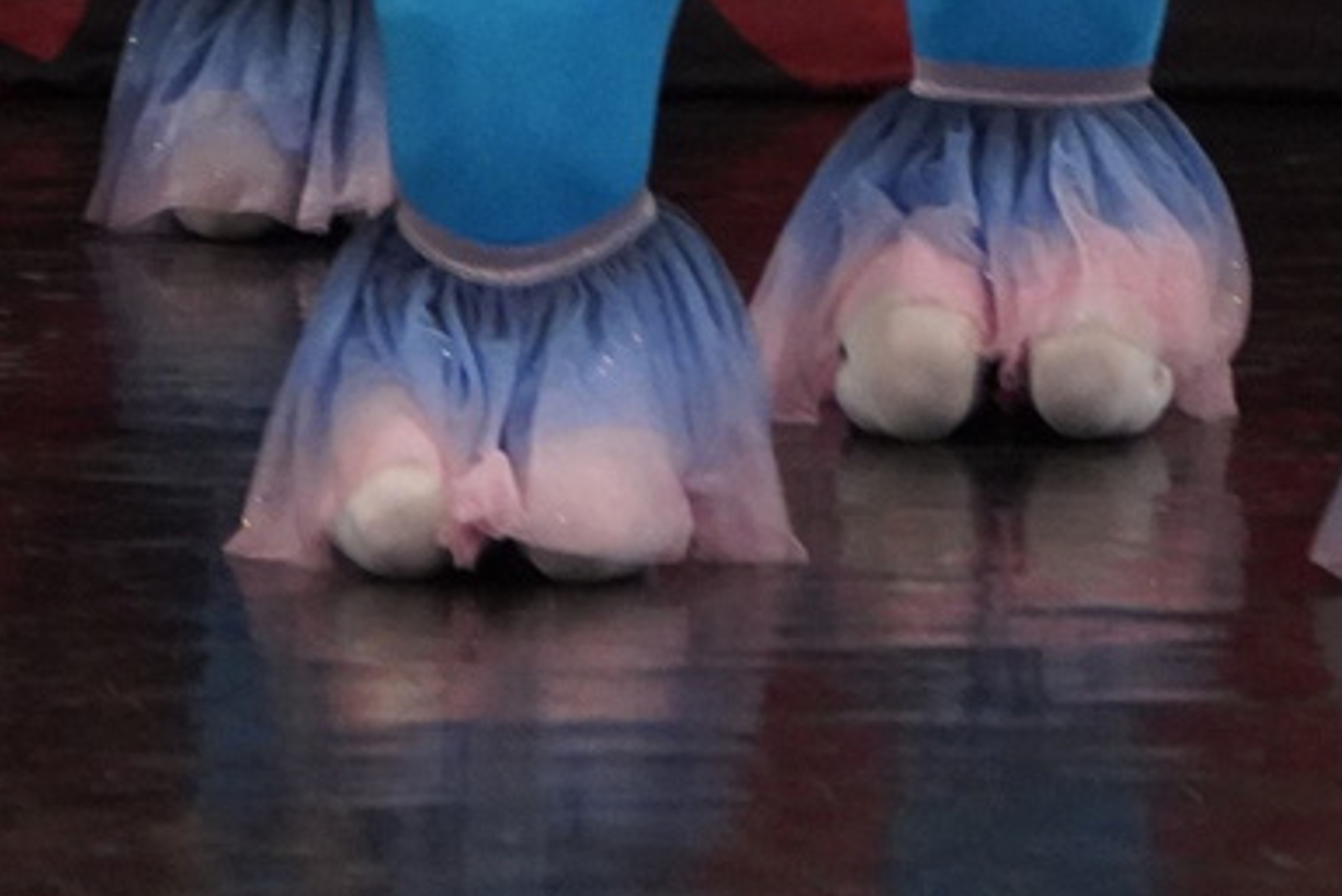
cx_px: -634
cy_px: -1574
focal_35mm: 931
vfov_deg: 1.5
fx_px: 34717
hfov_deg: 2.2
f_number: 2.8
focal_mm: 140
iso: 2500
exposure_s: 1/400
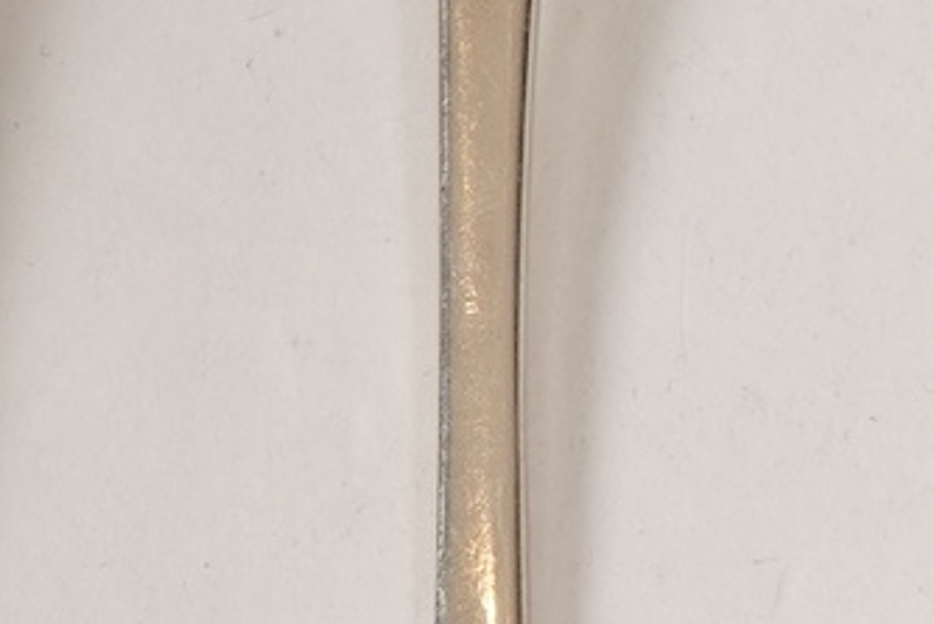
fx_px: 5502
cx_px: 1770
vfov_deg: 6.4
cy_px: 1069
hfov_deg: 9.2
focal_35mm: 212
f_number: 22
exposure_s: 1/125
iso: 400
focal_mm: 30
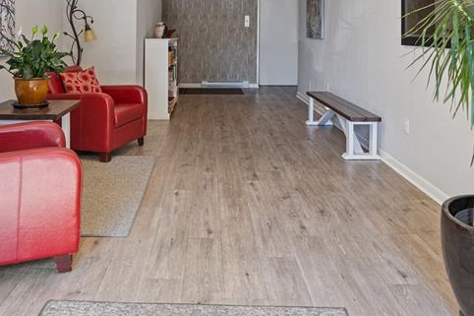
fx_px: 447
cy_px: 28
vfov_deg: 36.3
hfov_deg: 55.7
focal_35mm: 34
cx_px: 212
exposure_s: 1/20
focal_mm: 16
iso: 400
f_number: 3.5
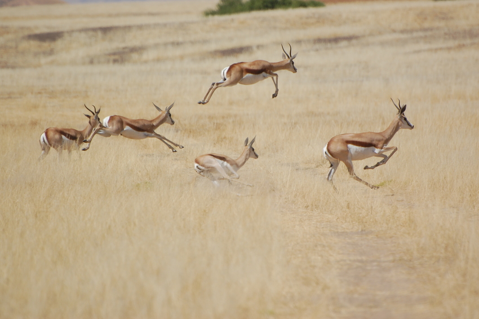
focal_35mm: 450
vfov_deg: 3.0
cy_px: 160
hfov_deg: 4.6
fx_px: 5982
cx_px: 240
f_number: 5.6
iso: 280
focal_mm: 300
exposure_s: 1/2000
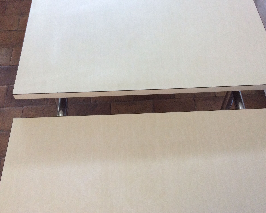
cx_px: 137
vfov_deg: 43.4
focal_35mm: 34
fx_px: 268
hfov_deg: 52.8
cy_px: 105
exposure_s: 1/25
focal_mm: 3.3
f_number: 2.4
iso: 160
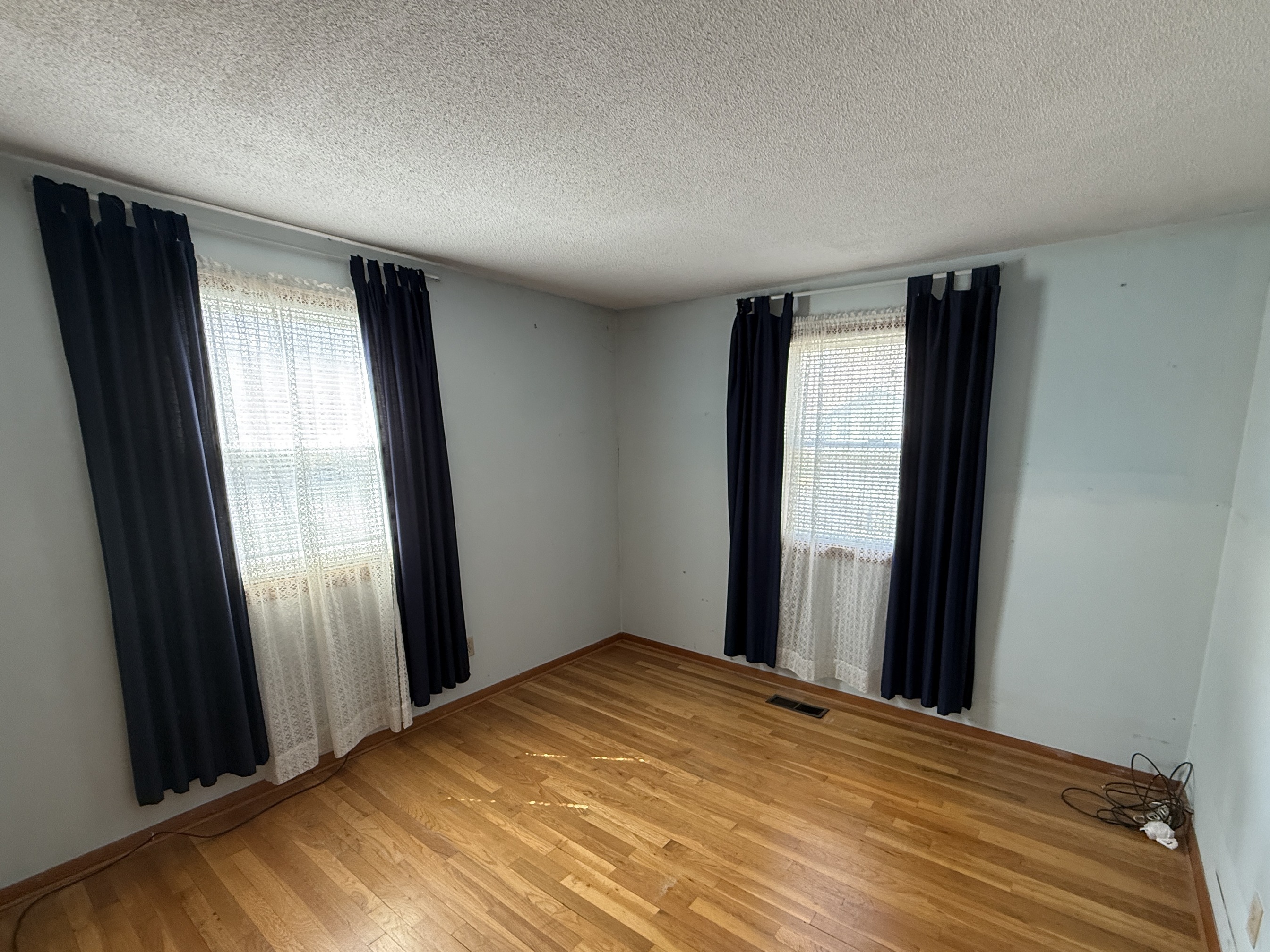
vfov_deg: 77.7
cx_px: 680
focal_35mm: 16
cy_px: 537
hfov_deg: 94.3
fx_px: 587
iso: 320
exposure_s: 1/79
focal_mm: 2.22
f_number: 2.2
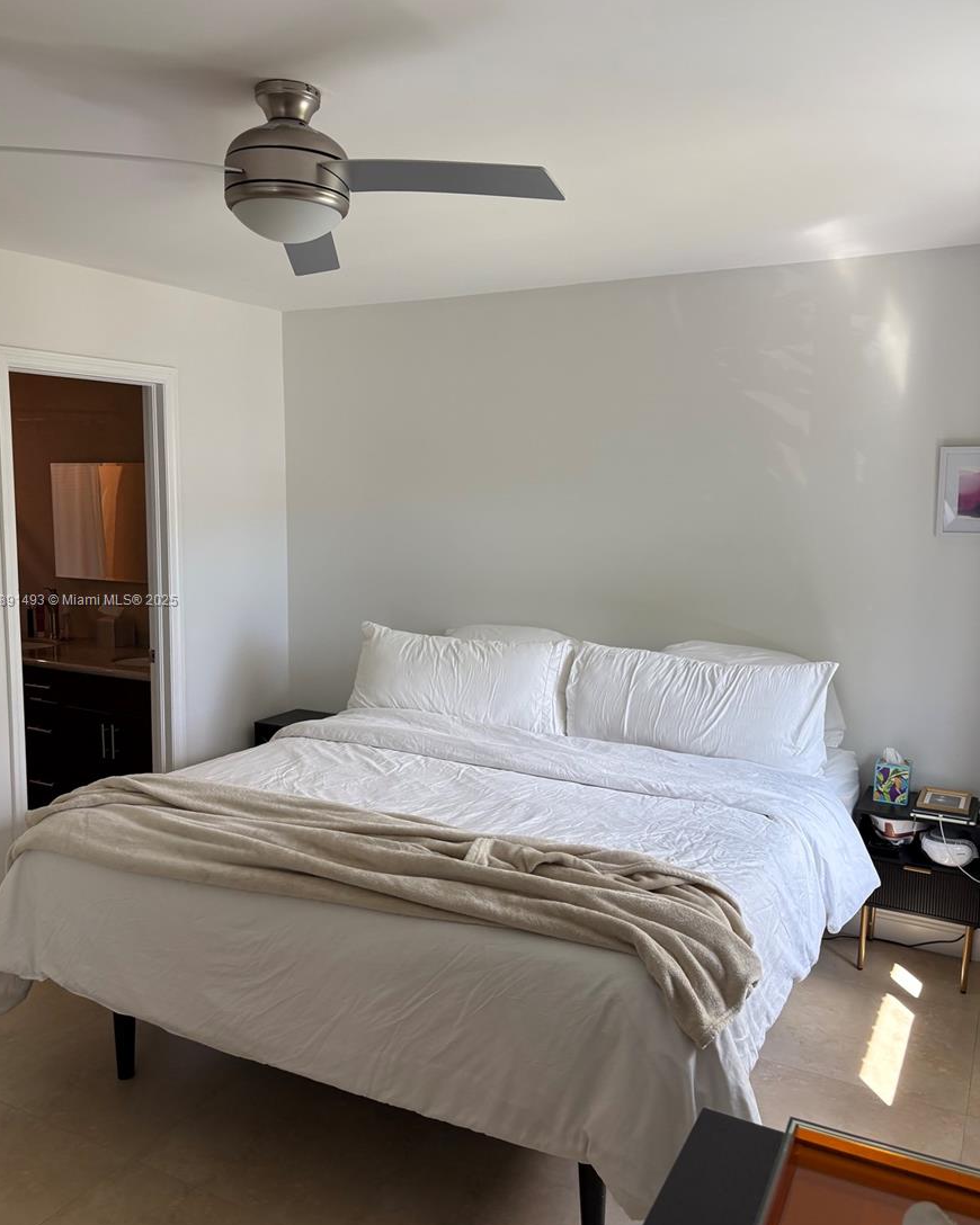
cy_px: 601
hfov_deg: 51.5
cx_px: 478
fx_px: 1015
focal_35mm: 28
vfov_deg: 62.2
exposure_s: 1/120
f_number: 1.6
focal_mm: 5.96
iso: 64
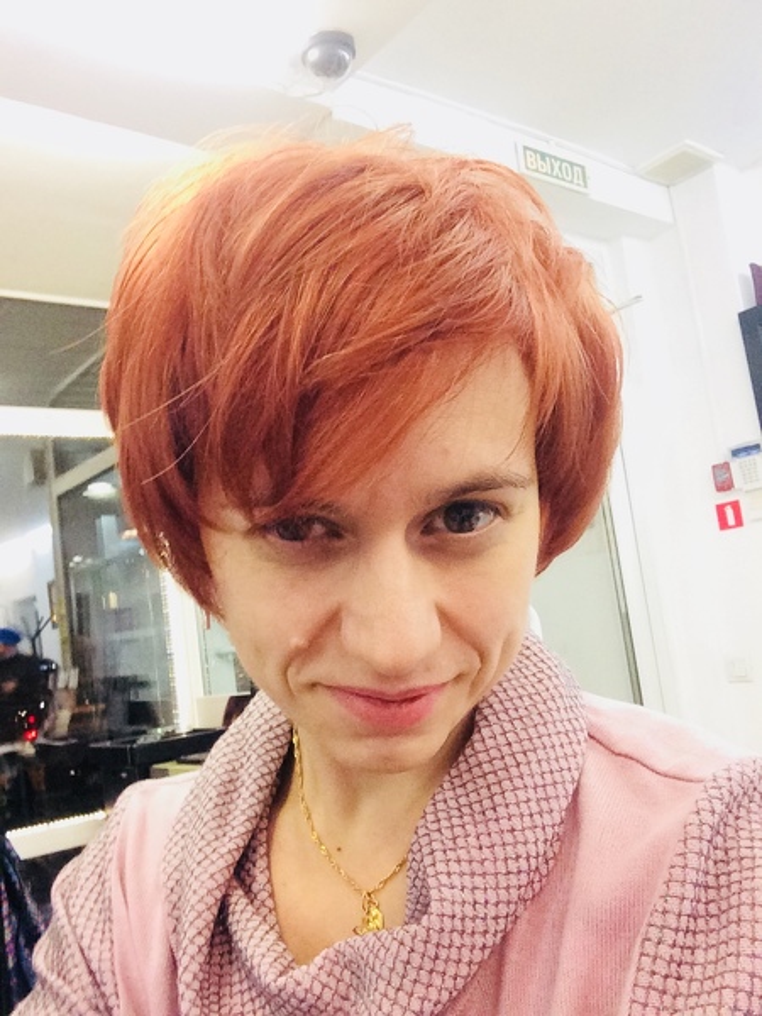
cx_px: 381
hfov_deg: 45.4
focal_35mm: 31
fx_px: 910
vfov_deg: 58.4
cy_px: 508
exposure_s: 1/33
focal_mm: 2.15
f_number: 2.4
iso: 250
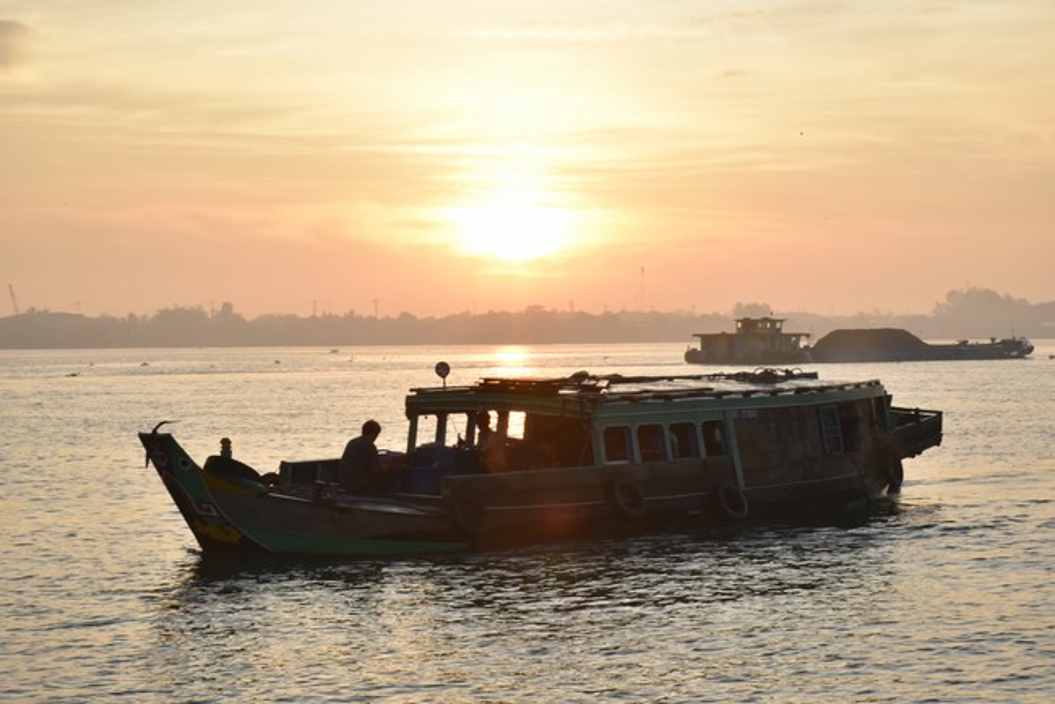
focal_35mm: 78
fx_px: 2287
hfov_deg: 26.0
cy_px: 352
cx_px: 528
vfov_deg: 17.5
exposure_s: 1/200
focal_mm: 78
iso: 1600
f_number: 22
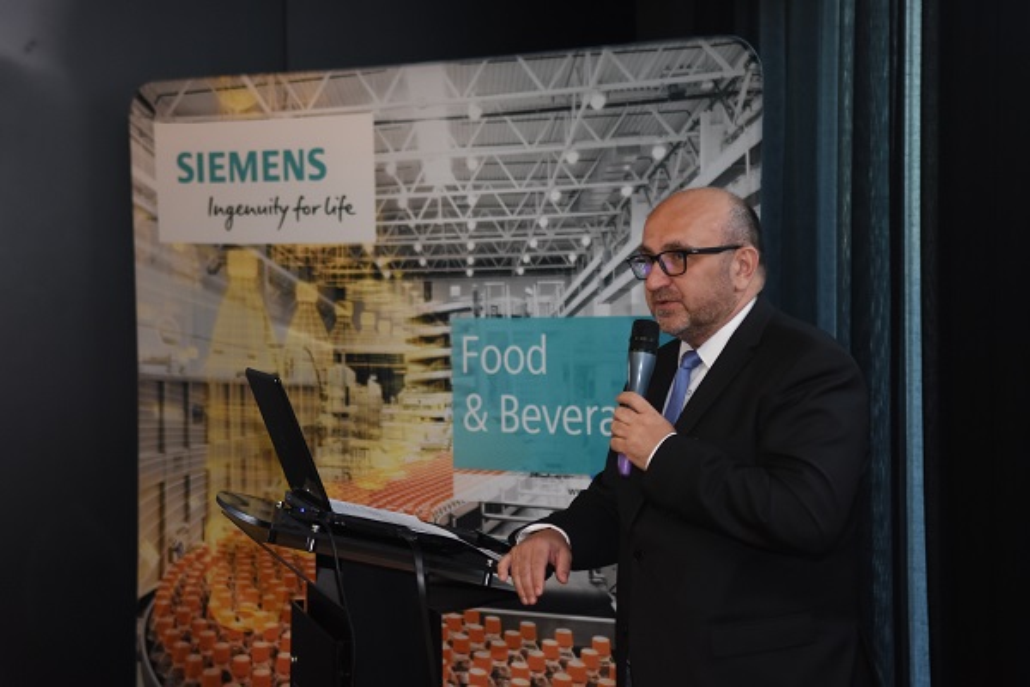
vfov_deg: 16.6
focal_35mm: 82
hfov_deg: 24.6
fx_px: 2360
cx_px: 515
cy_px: 344
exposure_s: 1/60
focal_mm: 55
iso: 800
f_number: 2.8
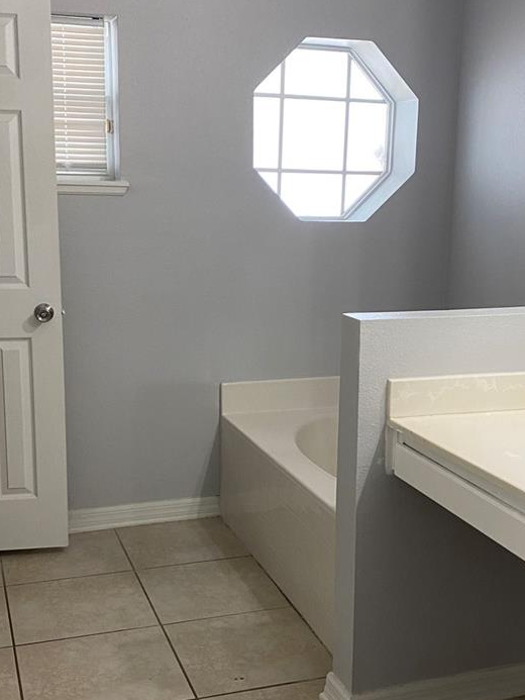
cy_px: 392
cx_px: 262
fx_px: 910
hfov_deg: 32.2
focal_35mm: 45
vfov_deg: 42.0
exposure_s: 1/60
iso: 125
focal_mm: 4.25
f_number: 1.8
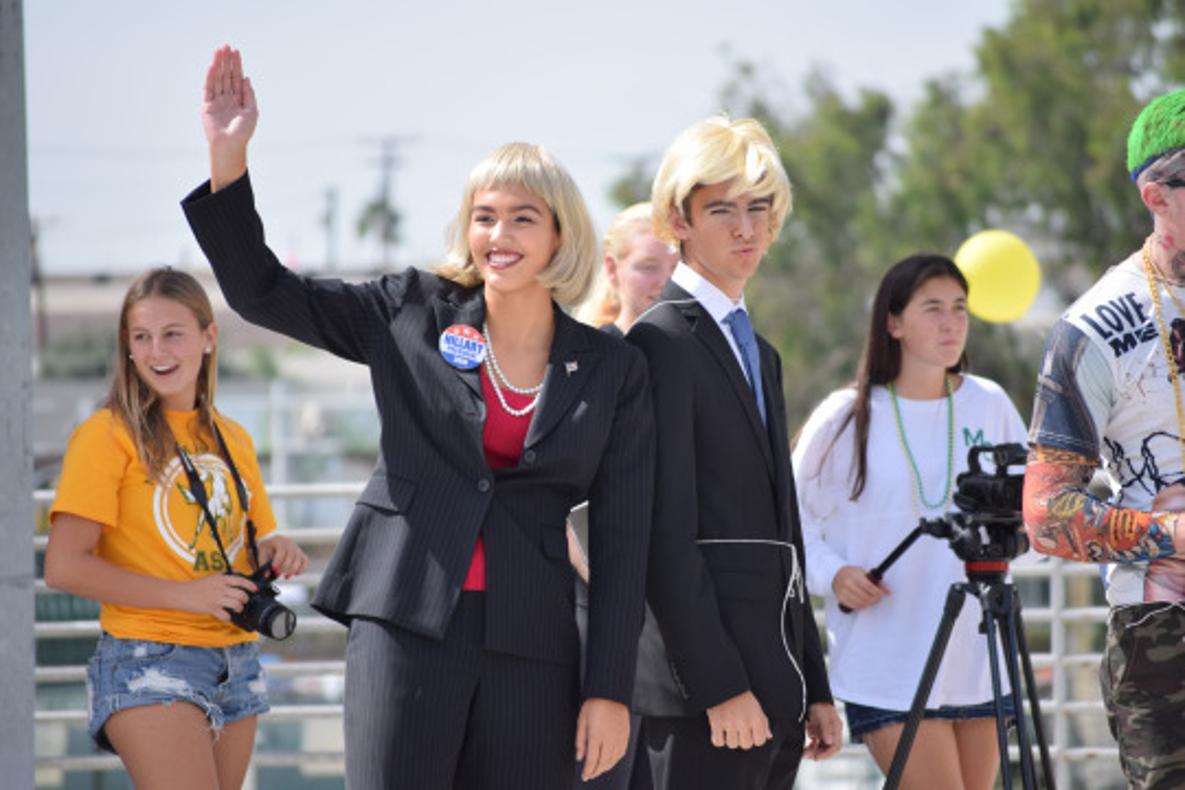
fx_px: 8887
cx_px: 592
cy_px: 395
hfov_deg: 7.6
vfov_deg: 5.1
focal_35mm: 270
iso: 400
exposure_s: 1/1250
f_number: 5.6
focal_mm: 180
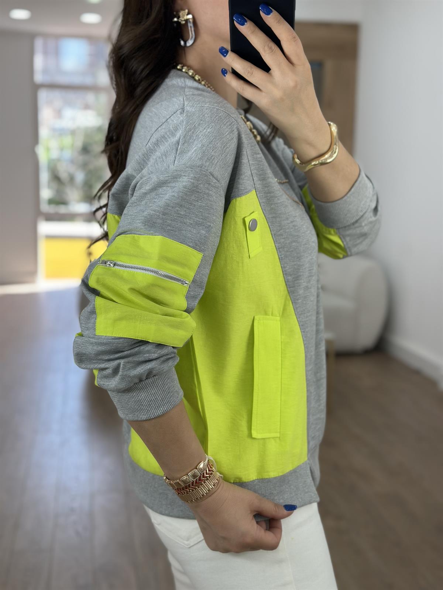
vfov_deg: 39.7
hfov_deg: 30.3
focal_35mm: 48
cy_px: 295
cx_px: 222
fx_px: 819
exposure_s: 1/286
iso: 80
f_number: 1.78
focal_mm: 6.86
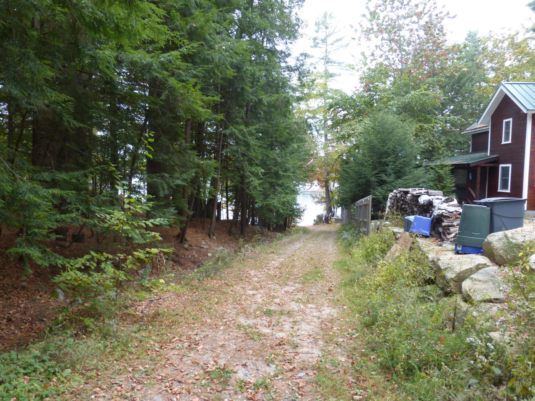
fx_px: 371
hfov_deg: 71.6
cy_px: 200
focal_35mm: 24
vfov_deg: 56.8
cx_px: 268
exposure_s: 1/60
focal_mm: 4.3
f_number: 3.3
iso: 125
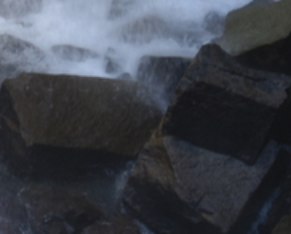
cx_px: -545
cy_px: 468
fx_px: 6363
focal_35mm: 738
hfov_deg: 2.6
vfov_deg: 2.1
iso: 180
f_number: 5.3
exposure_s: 1/250
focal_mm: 112
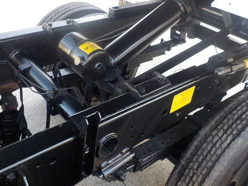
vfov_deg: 36.6
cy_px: 69
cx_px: 107
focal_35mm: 39
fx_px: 279
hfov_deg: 47.7
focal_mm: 4.1
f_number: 3.3
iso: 125
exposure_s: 1/40
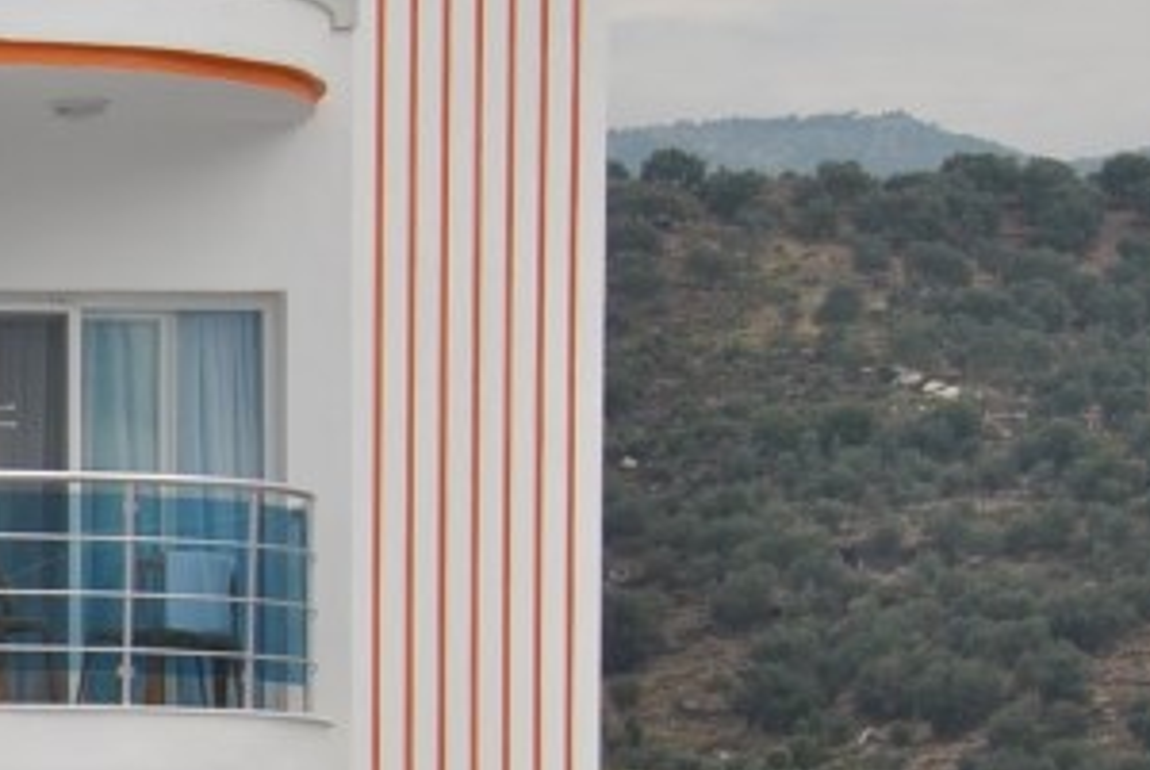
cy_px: 962
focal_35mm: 241
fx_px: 7710
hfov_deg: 8.2
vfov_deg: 5.7
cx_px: -949
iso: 100
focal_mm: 42
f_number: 8
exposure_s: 1/250
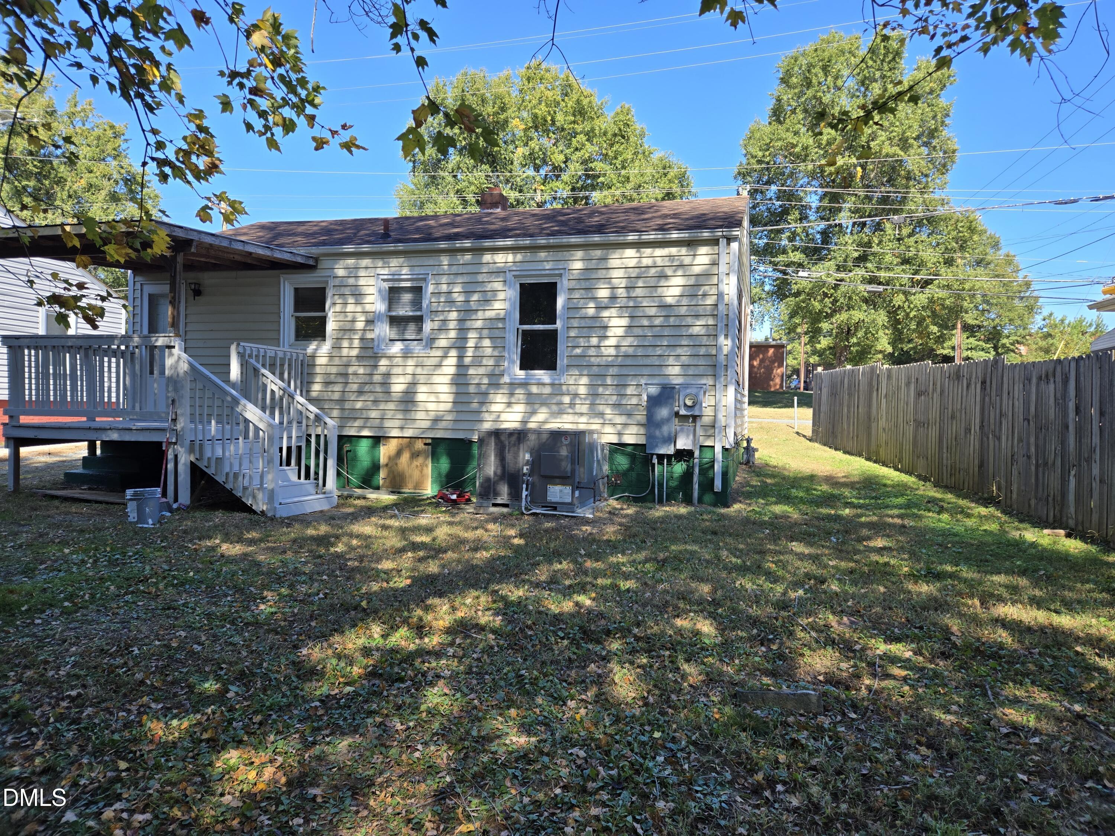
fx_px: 741
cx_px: 558
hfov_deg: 73.9
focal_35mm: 23
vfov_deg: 58.9
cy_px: 418
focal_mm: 5.4
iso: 25
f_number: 1.8
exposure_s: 1/603
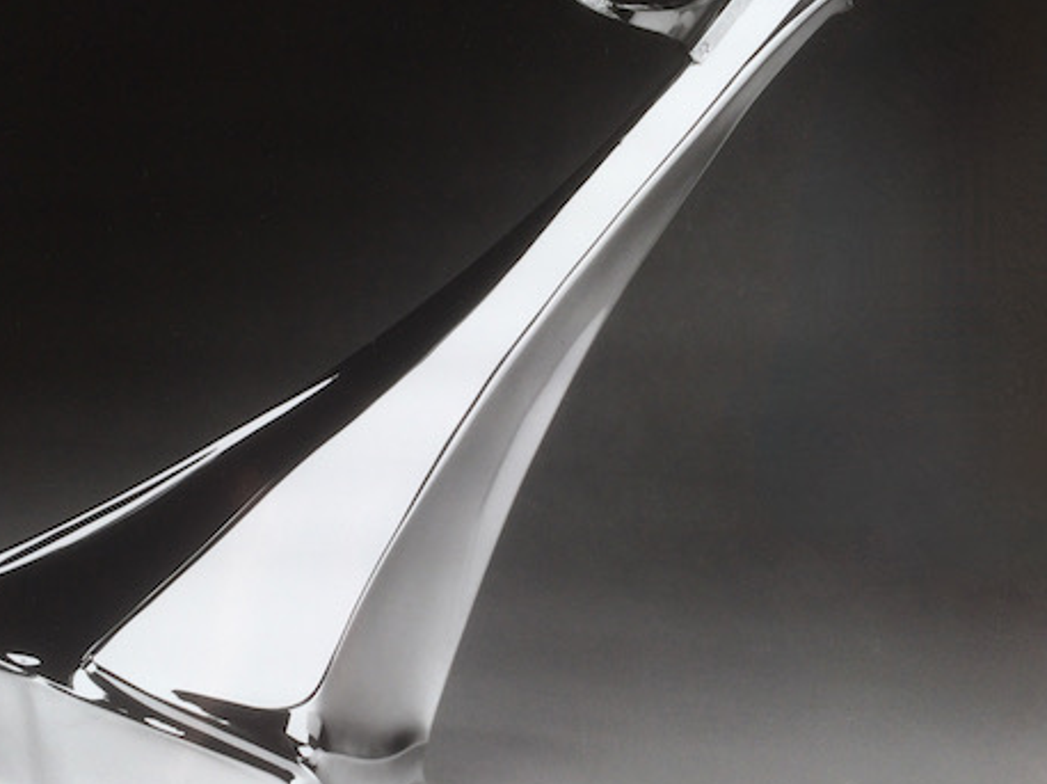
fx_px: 1149
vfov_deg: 37.7
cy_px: 398
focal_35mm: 38
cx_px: 416
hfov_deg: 48.7
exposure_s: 1/1026
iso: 32
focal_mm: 4.15
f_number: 2.2
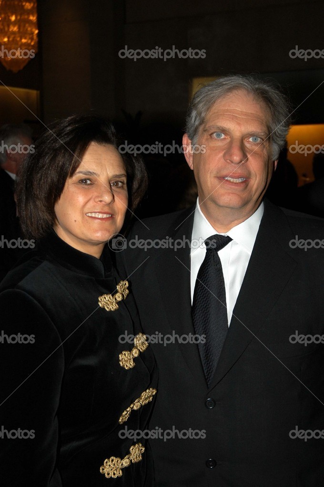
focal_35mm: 60
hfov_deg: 22.6
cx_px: 162
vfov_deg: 33.4
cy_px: 244
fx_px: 812
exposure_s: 1/160
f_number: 5.6
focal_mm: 40
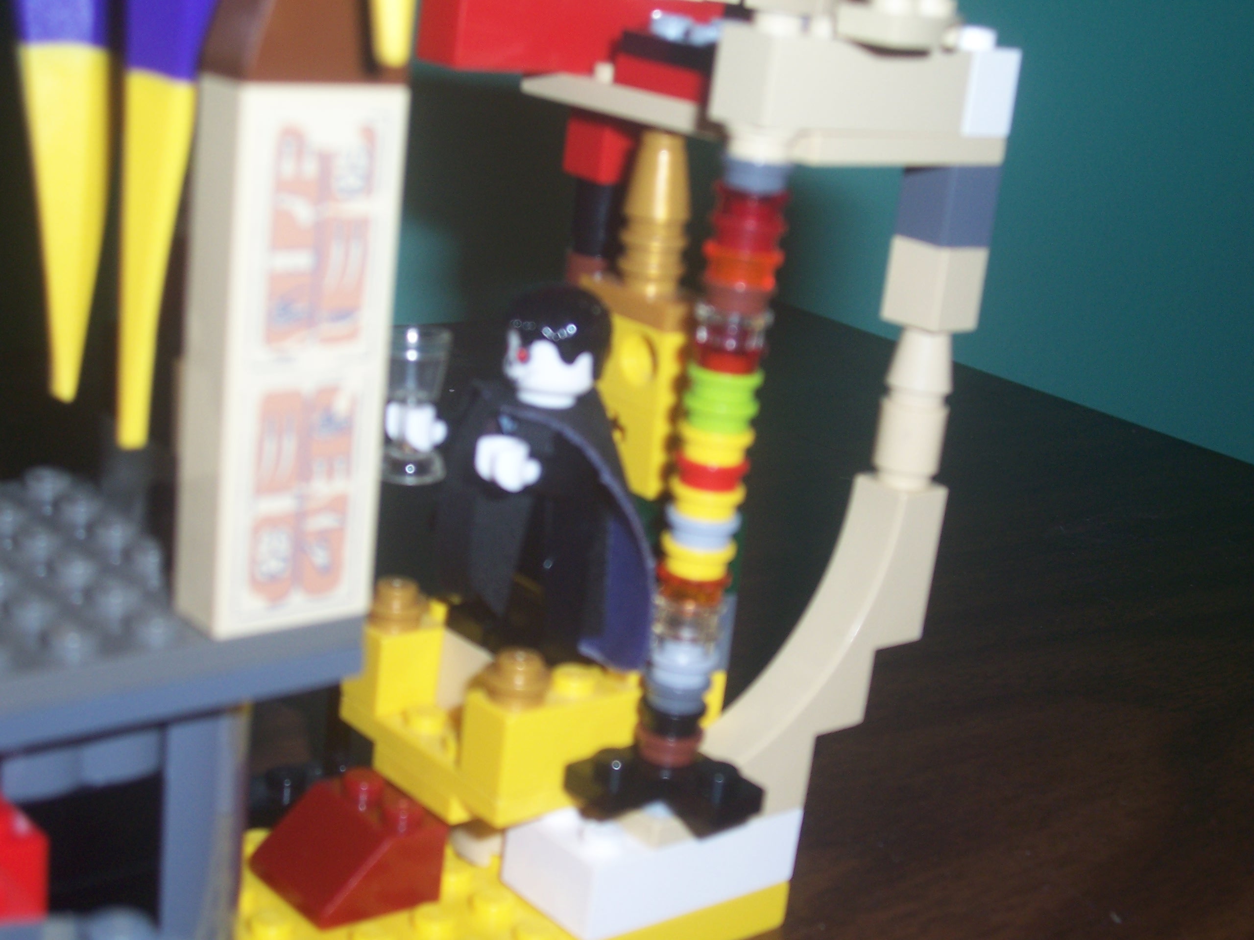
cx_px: 627
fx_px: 1920
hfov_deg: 36.2
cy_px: 470
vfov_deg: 27.5
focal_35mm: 53
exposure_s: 1/60
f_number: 3.4
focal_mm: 8.6
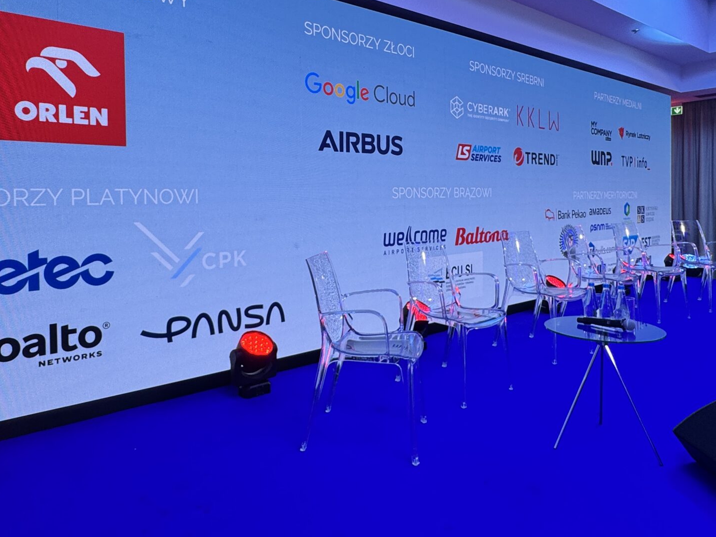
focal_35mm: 25
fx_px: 517
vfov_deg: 54.4
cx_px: 324
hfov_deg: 69.2
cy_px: 210
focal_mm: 2.22
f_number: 2.2
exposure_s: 1/100
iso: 64
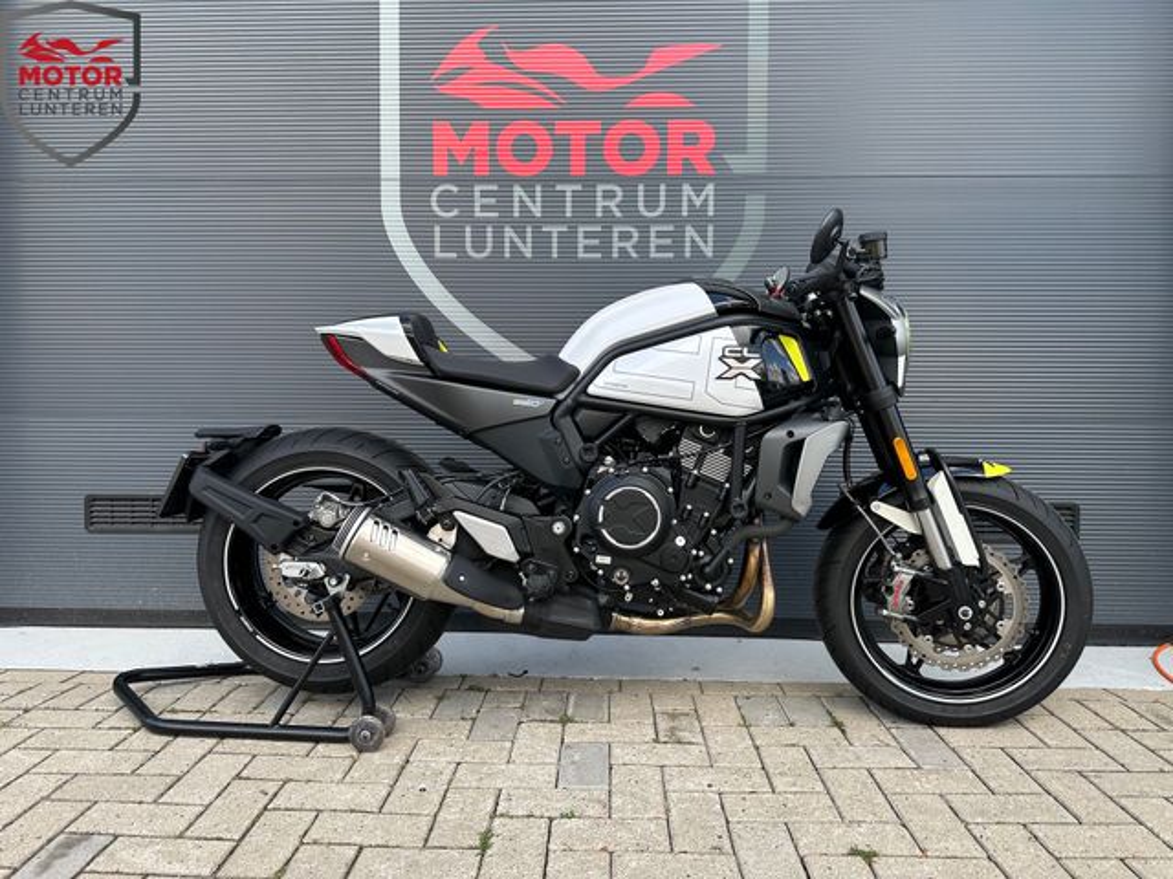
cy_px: 440
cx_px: 586
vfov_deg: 56.8
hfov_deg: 71.6
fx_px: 813
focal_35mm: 24
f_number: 1.78
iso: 80
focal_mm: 6.86
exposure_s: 1/623
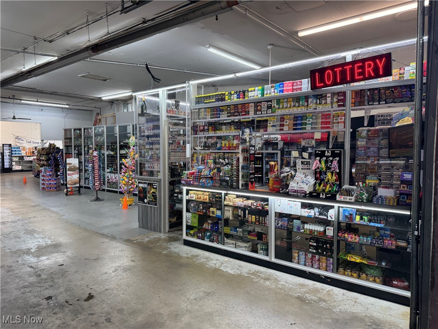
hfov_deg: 71.6
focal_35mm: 24
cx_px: 219
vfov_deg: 56.8
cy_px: 164
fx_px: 304
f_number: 1.78
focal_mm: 6.76
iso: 100
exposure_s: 1/152
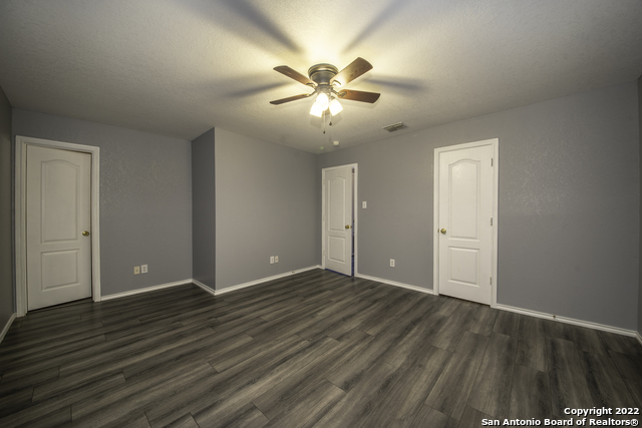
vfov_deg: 85.5
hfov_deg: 108.3
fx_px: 232
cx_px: 321
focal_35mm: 13
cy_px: 214
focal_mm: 13
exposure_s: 1/60
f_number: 8
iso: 320
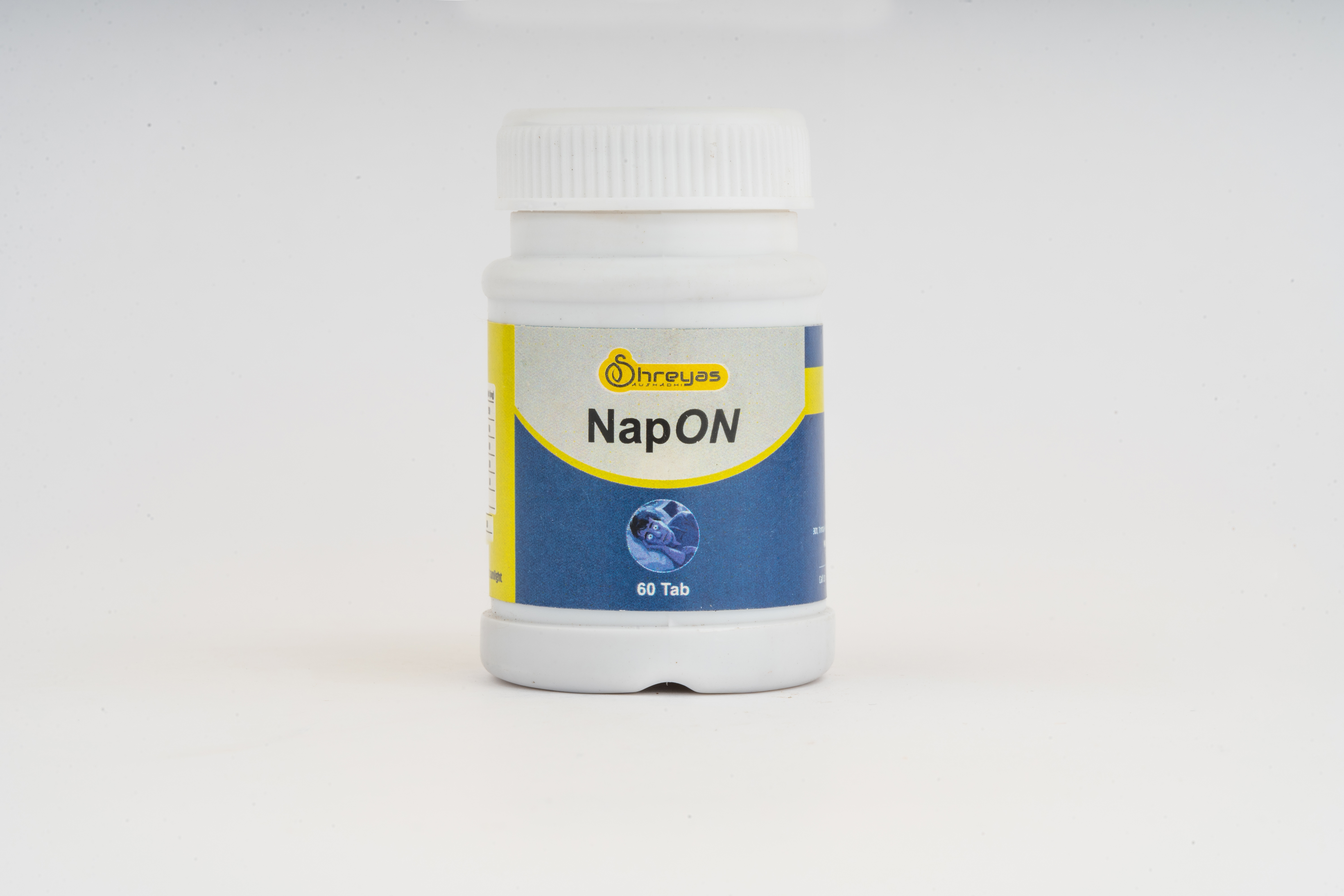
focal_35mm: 100
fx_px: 3733
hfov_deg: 20.4
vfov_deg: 13.7
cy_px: 448
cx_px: 672
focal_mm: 100
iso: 100
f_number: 22
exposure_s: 1/200
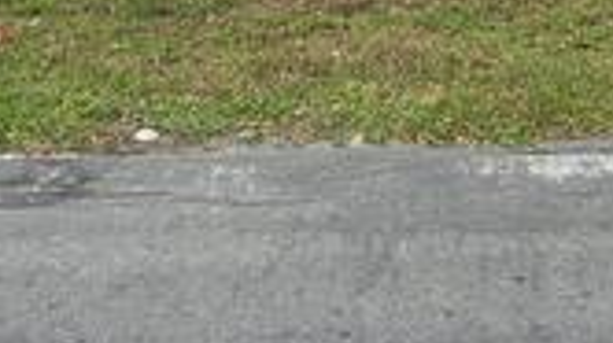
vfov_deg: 17.0
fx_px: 1023
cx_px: 439
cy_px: -188
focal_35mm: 63
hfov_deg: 32.9
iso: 80
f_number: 1.78
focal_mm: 6.86
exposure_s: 1/2155
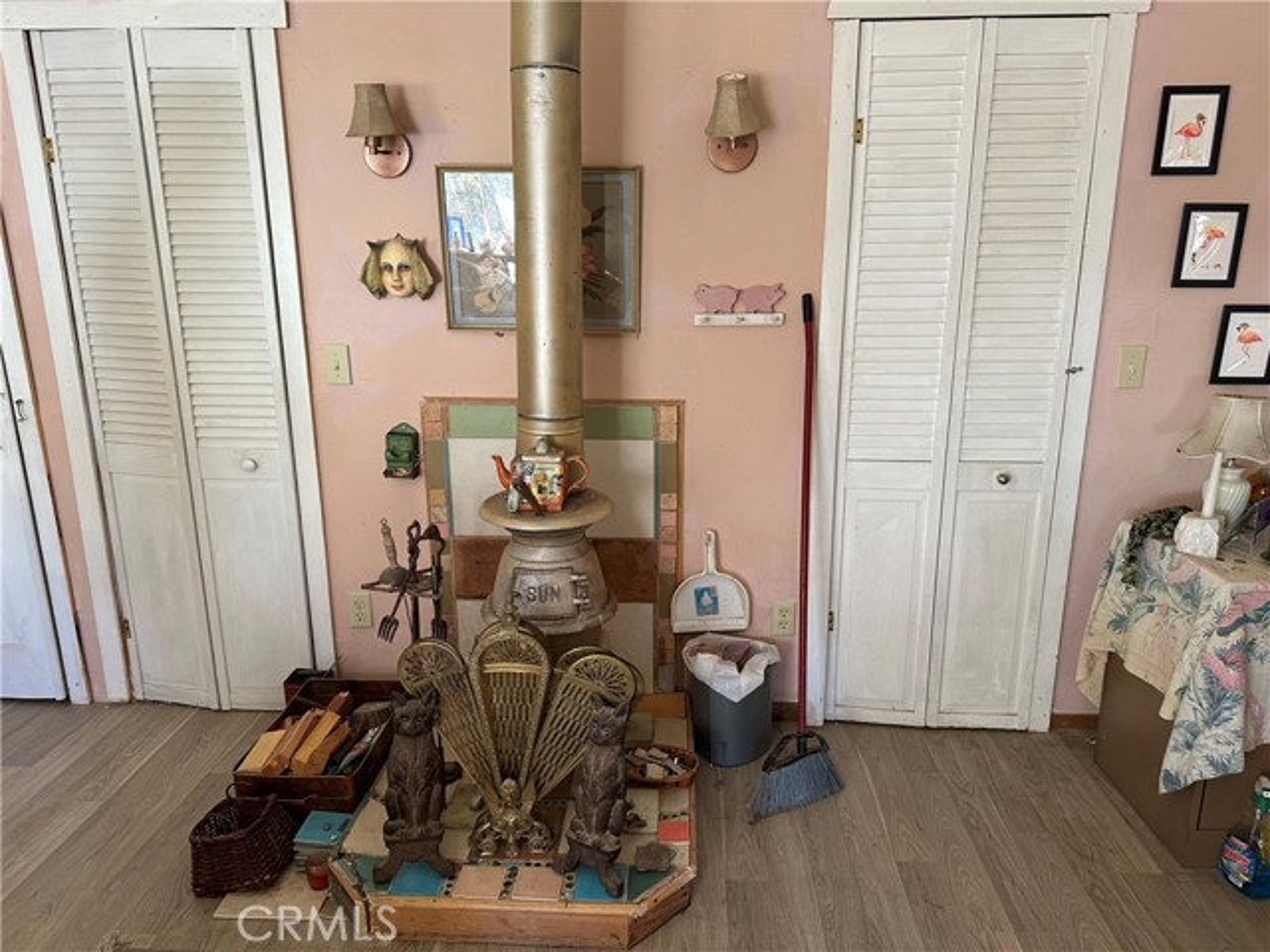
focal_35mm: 24
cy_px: 476
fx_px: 881
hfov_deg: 71.6
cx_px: 635
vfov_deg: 56.8
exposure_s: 1/60
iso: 160
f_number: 1.78
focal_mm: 6.86
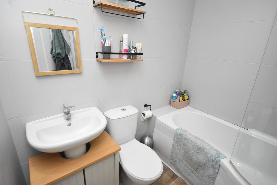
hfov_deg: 90.0
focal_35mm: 18
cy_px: 92
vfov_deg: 67.4
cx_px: 138
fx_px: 139
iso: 1600
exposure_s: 1/125
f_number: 4.5
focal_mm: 12
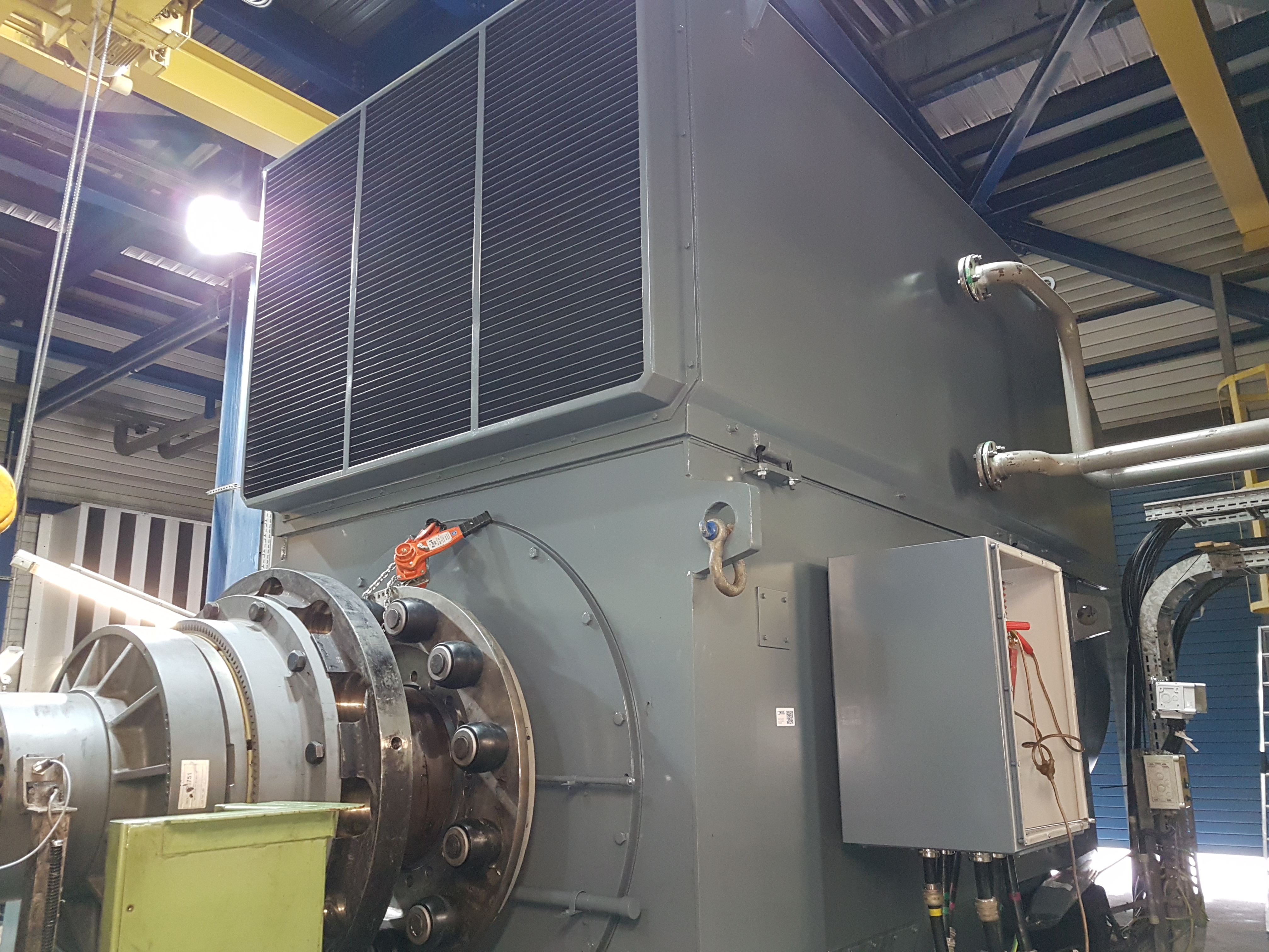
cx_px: 634
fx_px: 953
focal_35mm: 26
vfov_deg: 53.1
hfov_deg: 67.3
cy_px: 476
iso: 250
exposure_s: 1/25
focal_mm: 4.2
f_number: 1.7
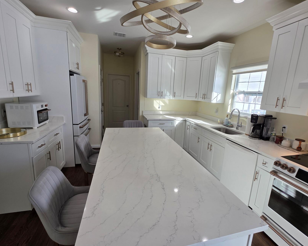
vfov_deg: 80.4
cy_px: 126
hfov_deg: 93.0
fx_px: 146
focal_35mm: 16
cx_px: 165
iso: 25
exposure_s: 1/120
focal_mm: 2.2
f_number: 1.9
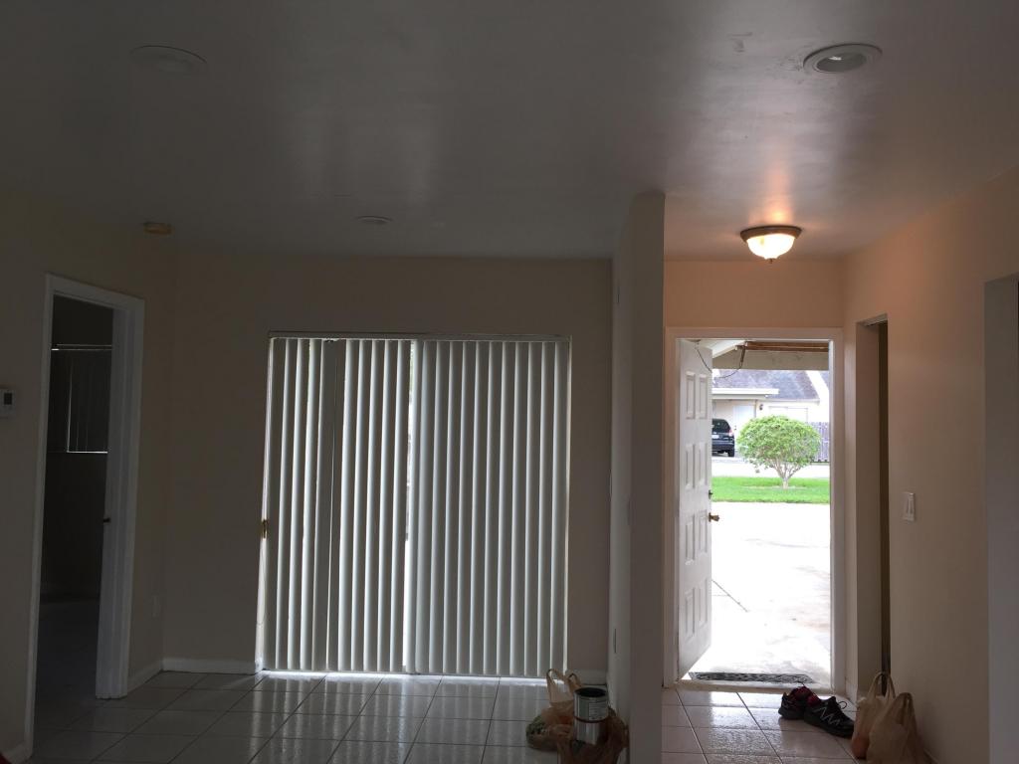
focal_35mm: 29
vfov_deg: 48.2
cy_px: 382
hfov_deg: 61.7
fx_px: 854
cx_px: 510
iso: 32
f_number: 2.2
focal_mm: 4.15
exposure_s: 1/124
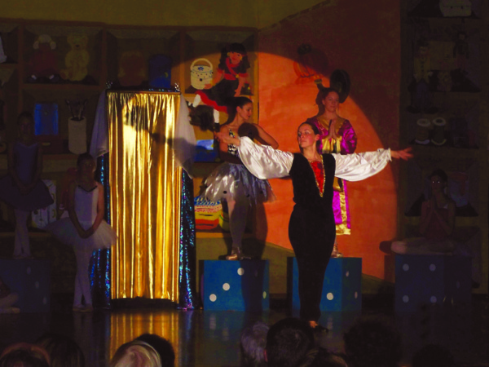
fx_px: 1738
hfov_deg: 16.0
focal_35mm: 123
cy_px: 184
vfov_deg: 12.0
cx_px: 244
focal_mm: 20.3
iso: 250
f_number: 3.2
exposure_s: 1/50
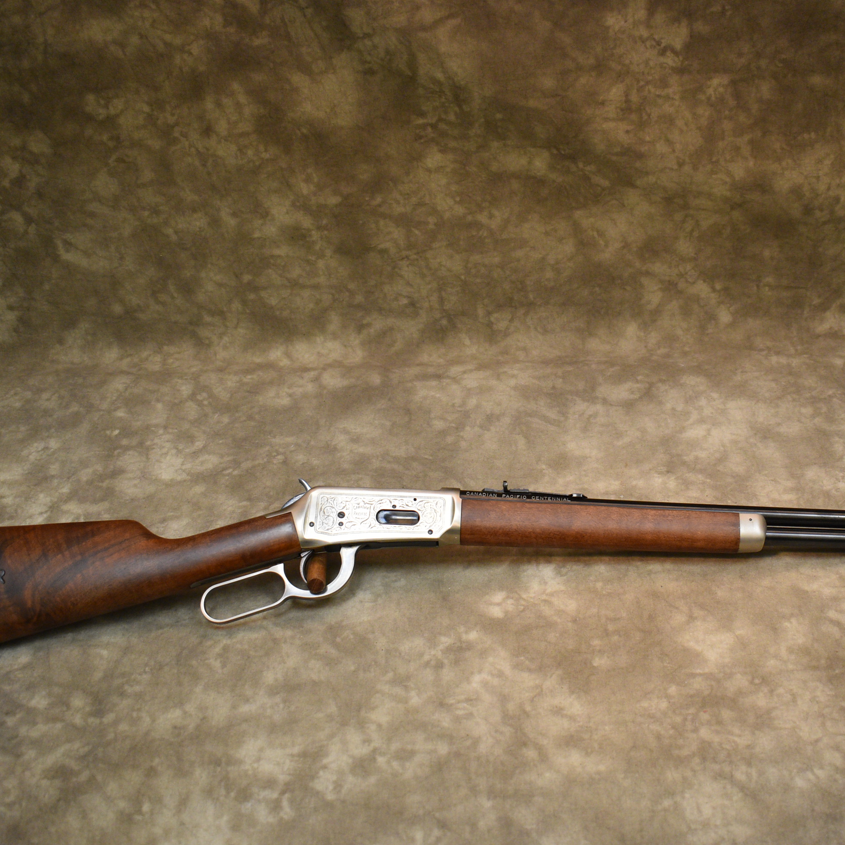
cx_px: 521
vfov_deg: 37.8
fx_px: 1233
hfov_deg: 37.6
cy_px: 426
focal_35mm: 45
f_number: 3.8
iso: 1100
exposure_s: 1/125
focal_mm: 23
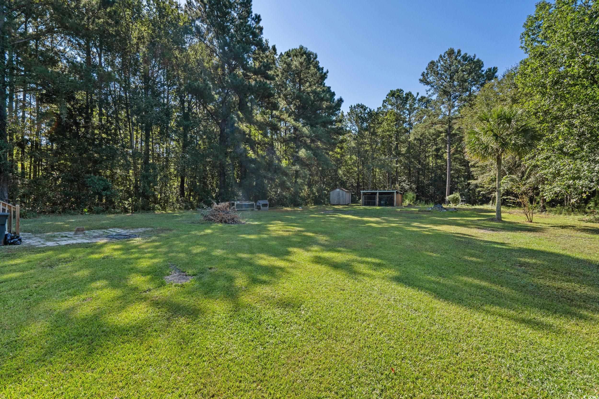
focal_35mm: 16
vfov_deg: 73.8
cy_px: 200
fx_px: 266
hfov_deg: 96.7
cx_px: 300
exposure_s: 1/60
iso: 320
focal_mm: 16
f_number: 8
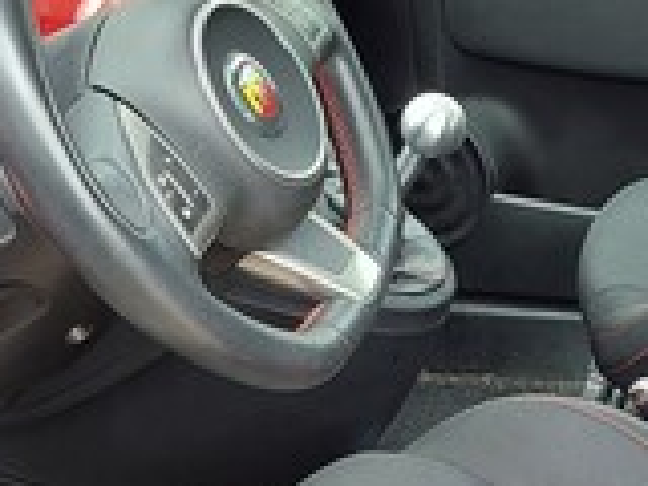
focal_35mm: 90
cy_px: 259
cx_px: 664
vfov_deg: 16.4
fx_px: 1685
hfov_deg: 21.0
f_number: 1.8
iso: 50
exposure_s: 1/50
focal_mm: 5.23
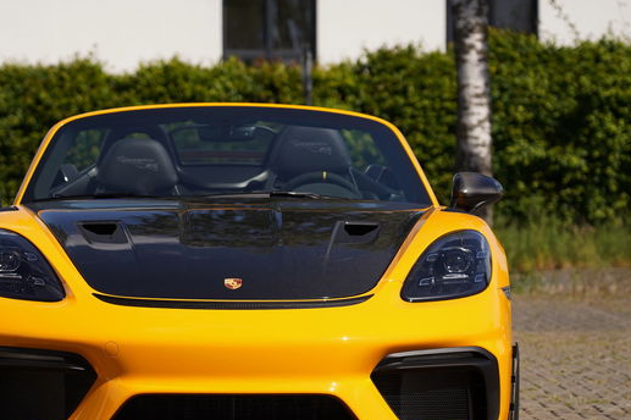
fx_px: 2732
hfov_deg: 13.2
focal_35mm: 156
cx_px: 233
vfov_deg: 8.8
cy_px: 213
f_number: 4.5
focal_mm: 105
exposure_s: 1/1000
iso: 100
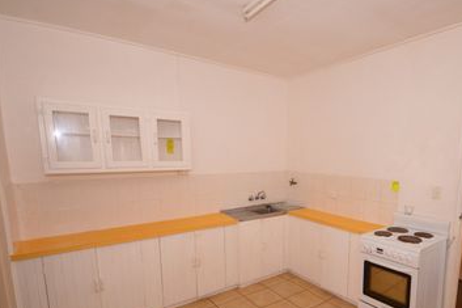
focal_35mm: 20
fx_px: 257
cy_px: 196
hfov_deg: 82.7
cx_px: 283
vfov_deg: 60.9
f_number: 4
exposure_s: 1/60
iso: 640
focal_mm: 10
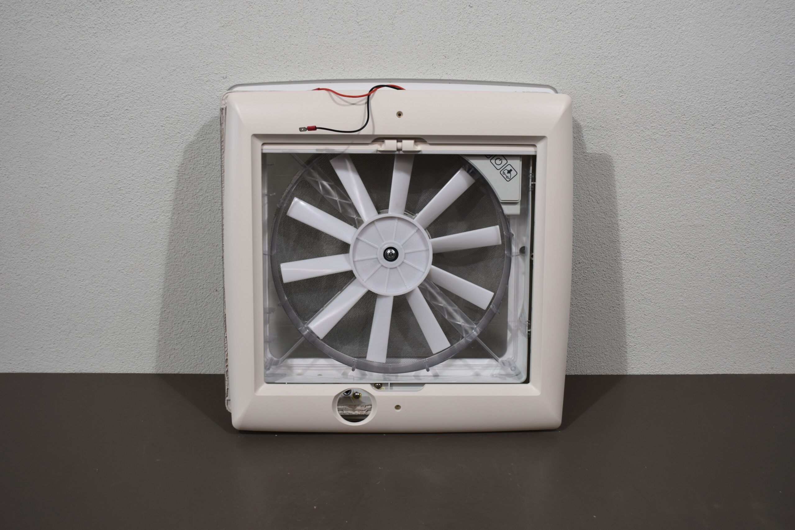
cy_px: 265
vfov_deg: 29.9
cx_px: 398
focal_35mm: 45
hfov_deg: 43.6
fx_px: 994
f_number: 5.6
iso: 360
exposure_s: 1/125
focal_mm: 30
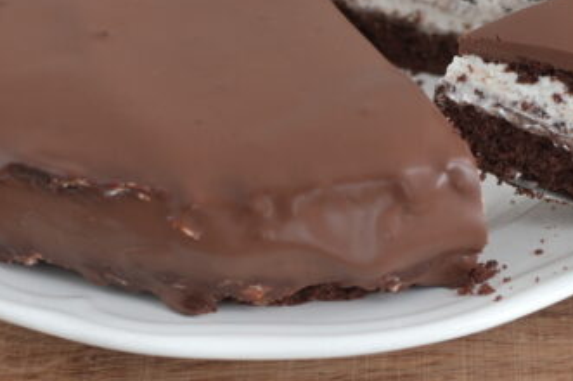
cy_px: 63
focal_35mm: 113
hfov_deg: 18.1
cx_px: 388
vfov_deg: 12.0
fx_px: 1797
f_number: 4.5
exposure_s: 1/10
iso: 400
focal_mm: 35
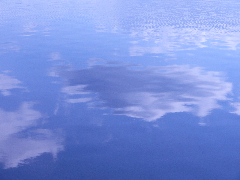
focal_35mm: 112
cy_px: 90
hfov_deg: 17.6
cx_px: 120
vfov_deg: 13.2
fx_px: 777
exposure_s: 1/400
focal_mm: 14.7
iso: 50
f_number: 4.6
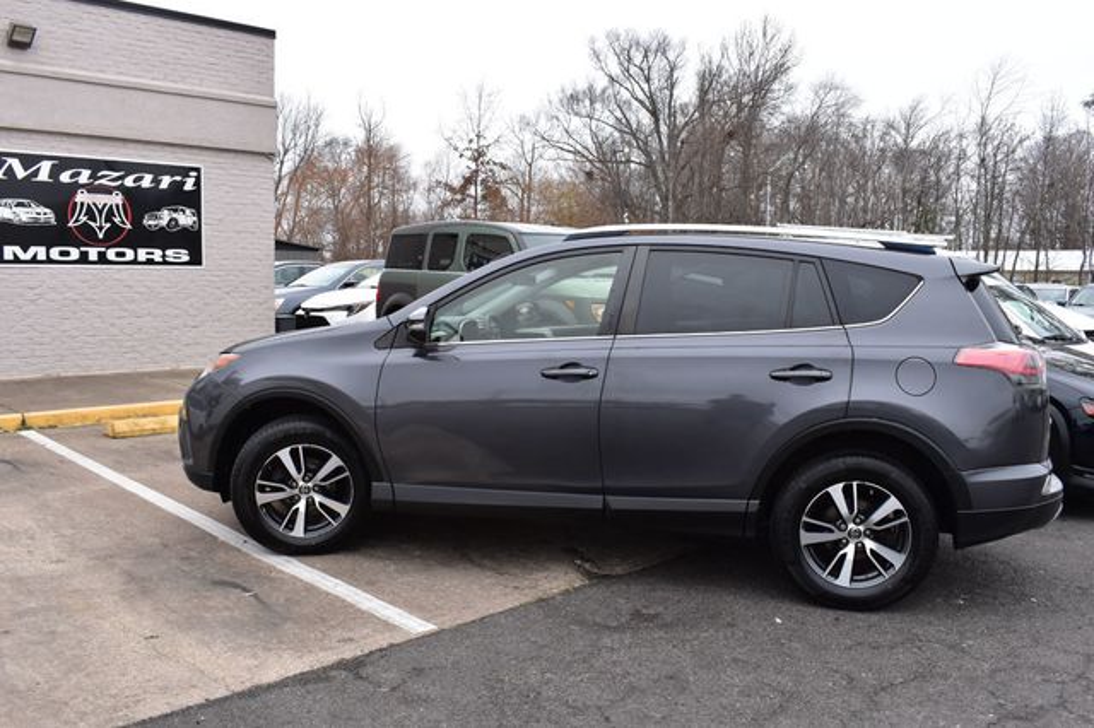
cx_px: 547
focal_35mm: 30
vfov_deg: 43.6
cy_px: 364
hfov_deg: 62.0
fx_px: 911
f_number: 9
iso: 400
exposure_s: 1/125
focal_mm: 20
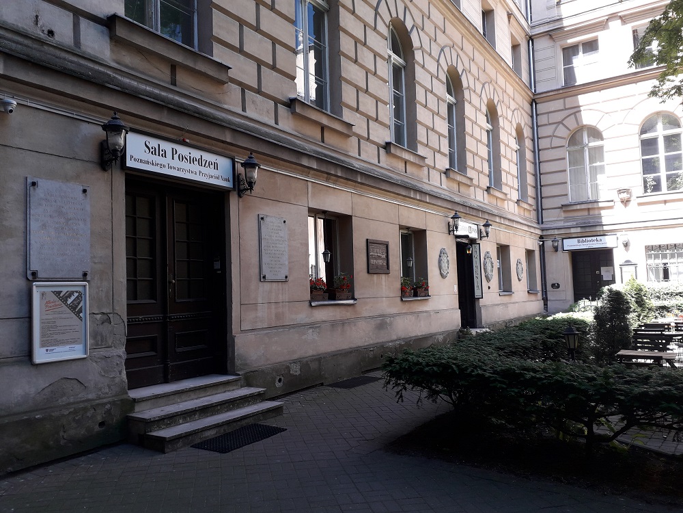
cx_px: 342
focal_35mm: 27
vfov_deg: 51.4
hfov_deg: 65.3
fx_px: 533
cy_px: 256
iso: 40
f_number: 1.9
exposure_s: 1/153
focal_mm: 3.6
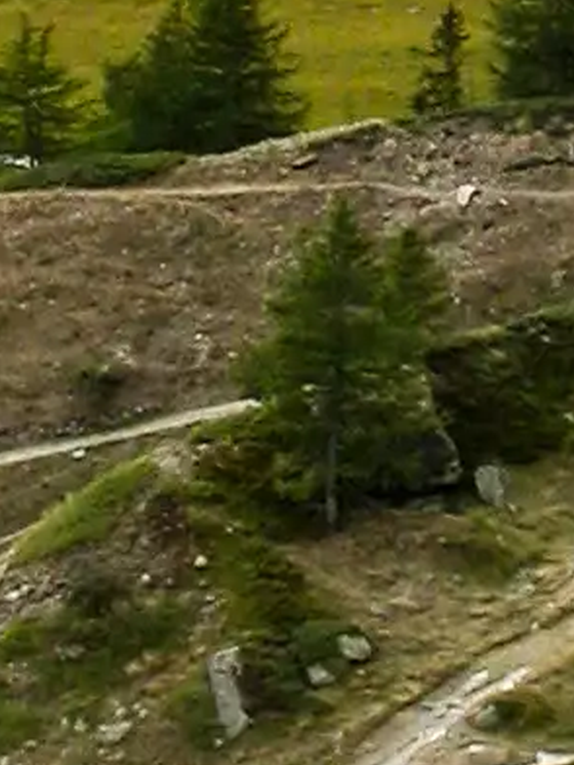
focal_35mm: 220
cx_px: 496
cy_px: -228
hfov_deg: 6.7
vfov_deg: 8.9
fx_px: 4864
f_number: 6
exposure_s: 1/117
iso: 100
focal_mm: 7.85
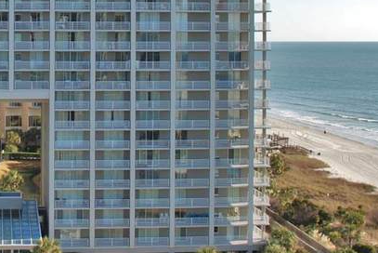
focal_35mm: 85
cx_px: 63
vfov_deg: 15.9
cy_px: 19
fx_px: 893
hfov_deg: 23.5
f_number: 7.1
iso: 100
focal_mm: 18
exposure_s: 1/200
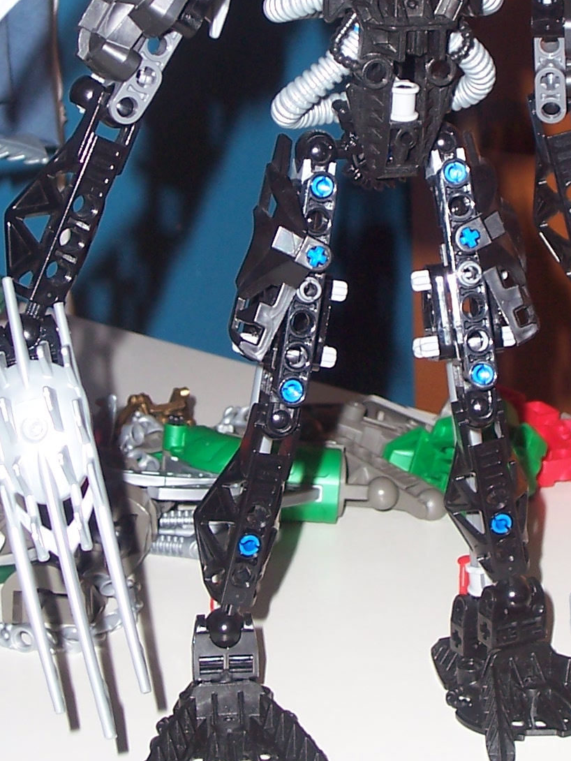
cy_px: 127
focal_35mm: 112
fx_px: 2462
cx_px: 396
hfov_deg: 13.2
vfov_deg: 17.4
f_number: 3.4
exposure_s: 1/60
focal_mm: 8.6
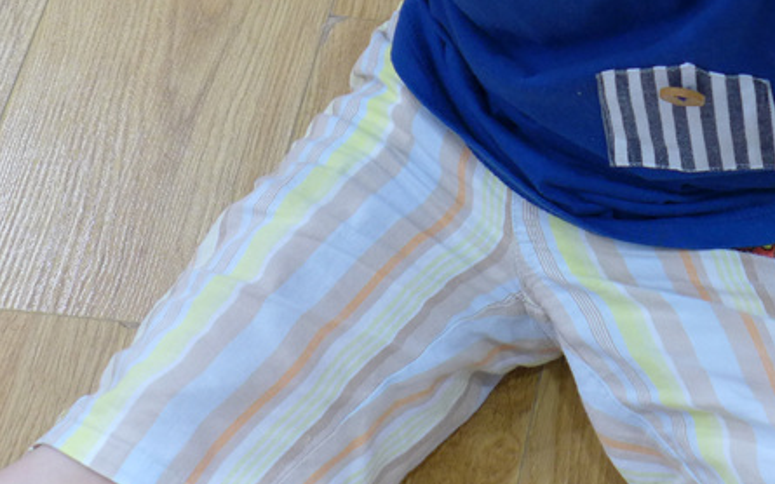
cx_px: 683
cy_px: -26
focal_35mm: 143
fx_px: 3020
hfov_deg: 14.5
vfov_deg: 9.1
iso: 320
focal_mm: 14.7
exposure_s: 1/100
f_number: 2.2
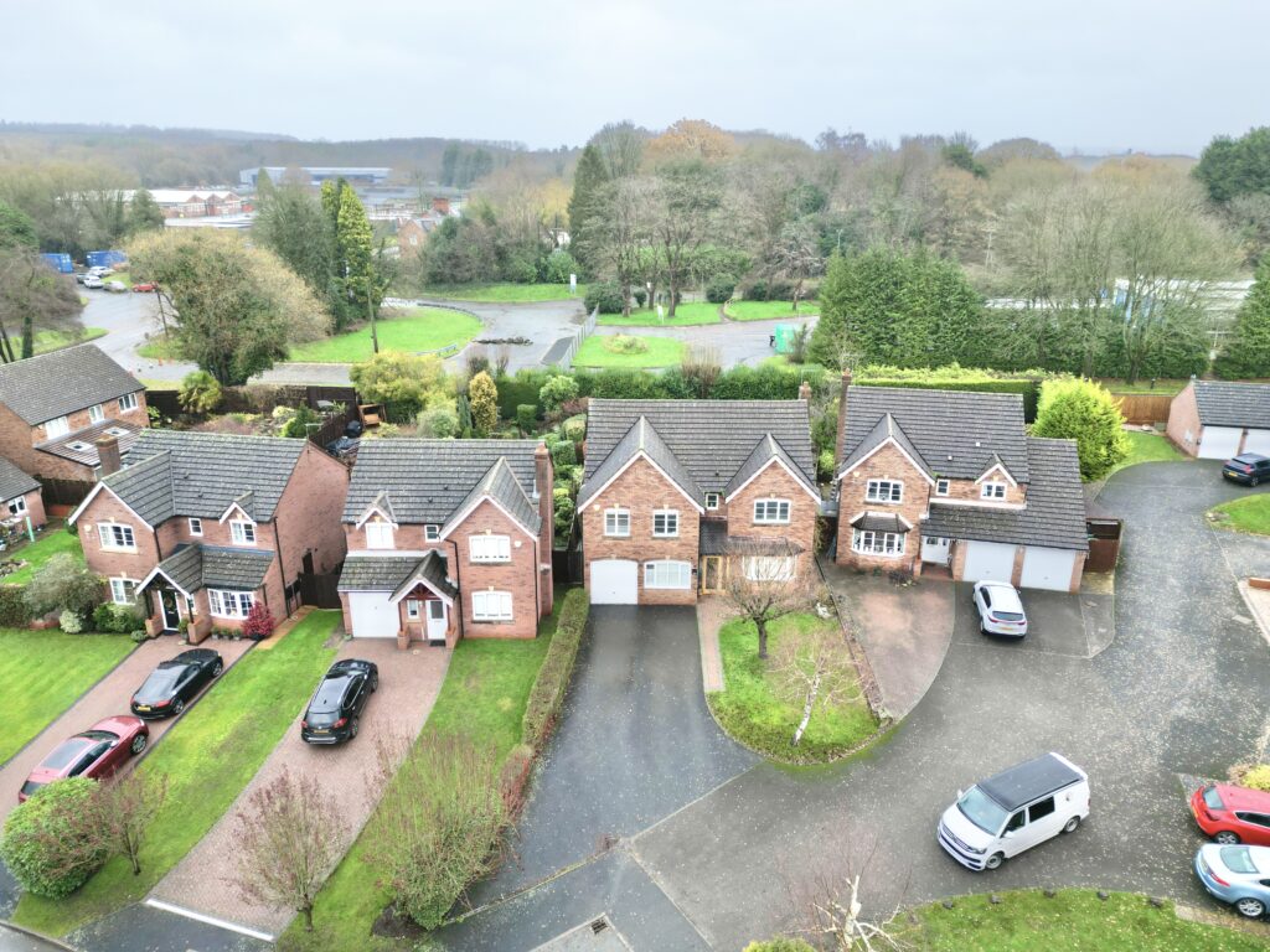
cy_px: 476
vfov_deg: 56.8
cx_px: 635
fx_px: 881
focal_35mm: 24
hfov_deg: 71.6
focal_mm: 6.72
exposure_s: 1/60
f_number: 1.7
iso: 110
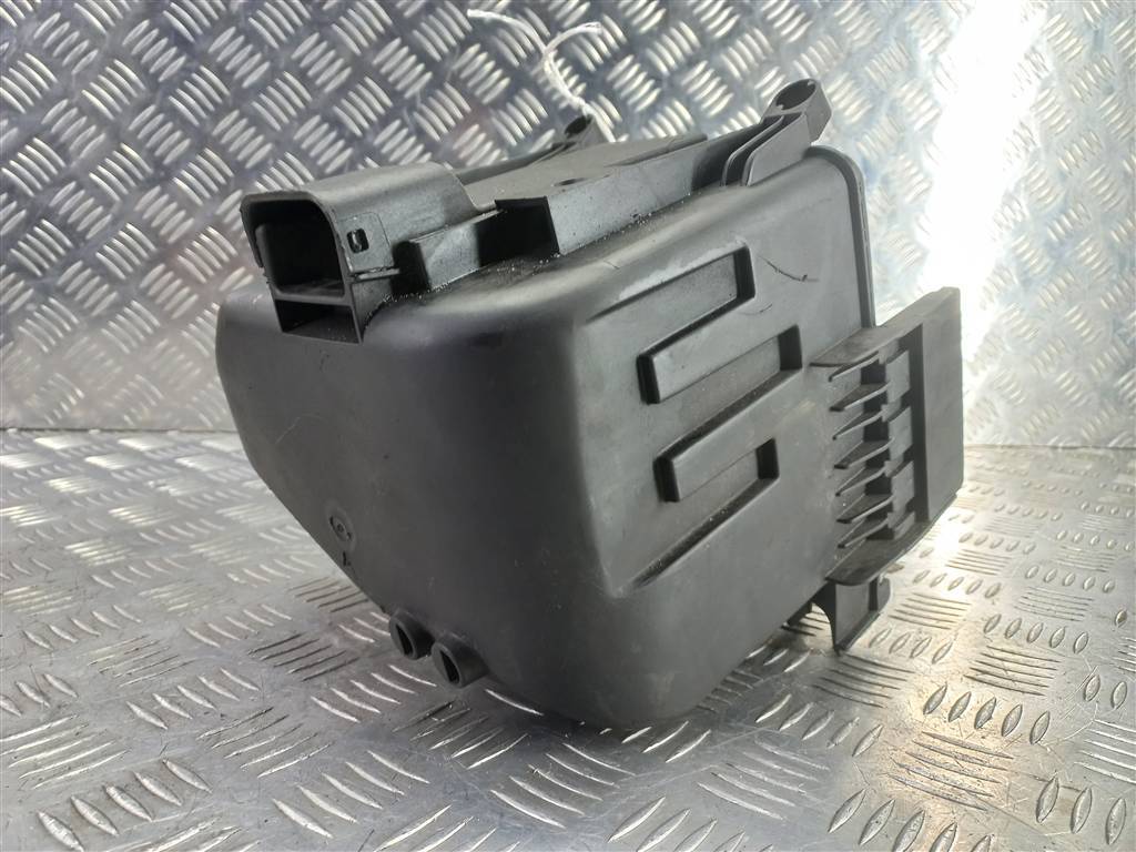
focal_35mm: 25
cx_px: 568
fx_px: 820
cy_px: 426
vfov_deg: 54.9
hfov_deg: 69.4
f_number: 1.8
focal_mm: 4.6
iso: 160
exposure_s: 1/50
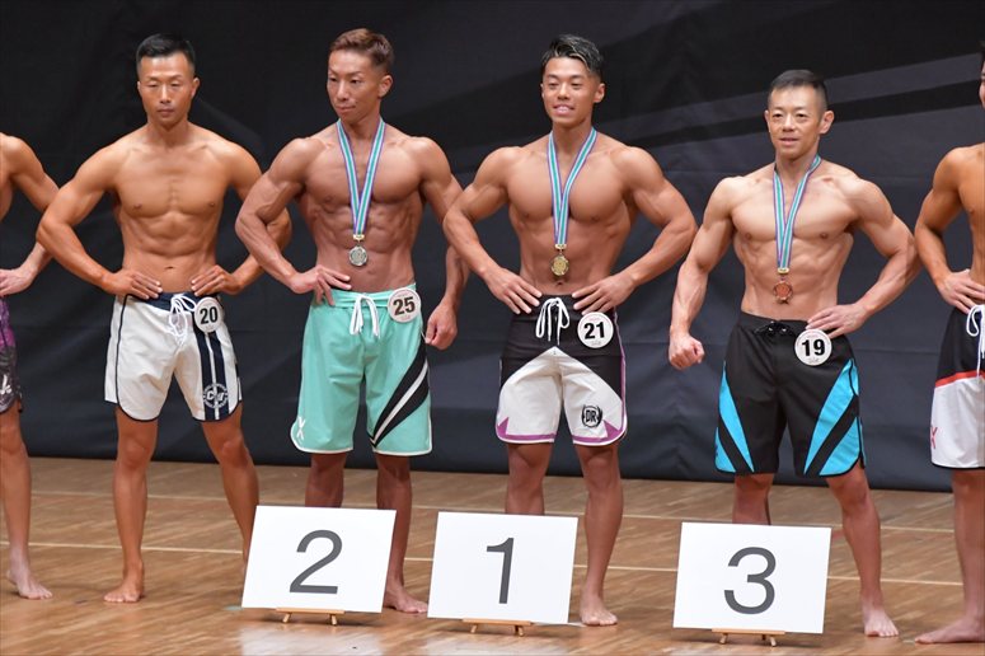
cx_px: 492
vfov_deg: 4.6
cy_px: 328
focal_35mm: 300
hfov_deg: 6.9
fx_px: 8204
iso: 6400
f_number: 5.6
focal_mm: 200
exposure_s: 1/400
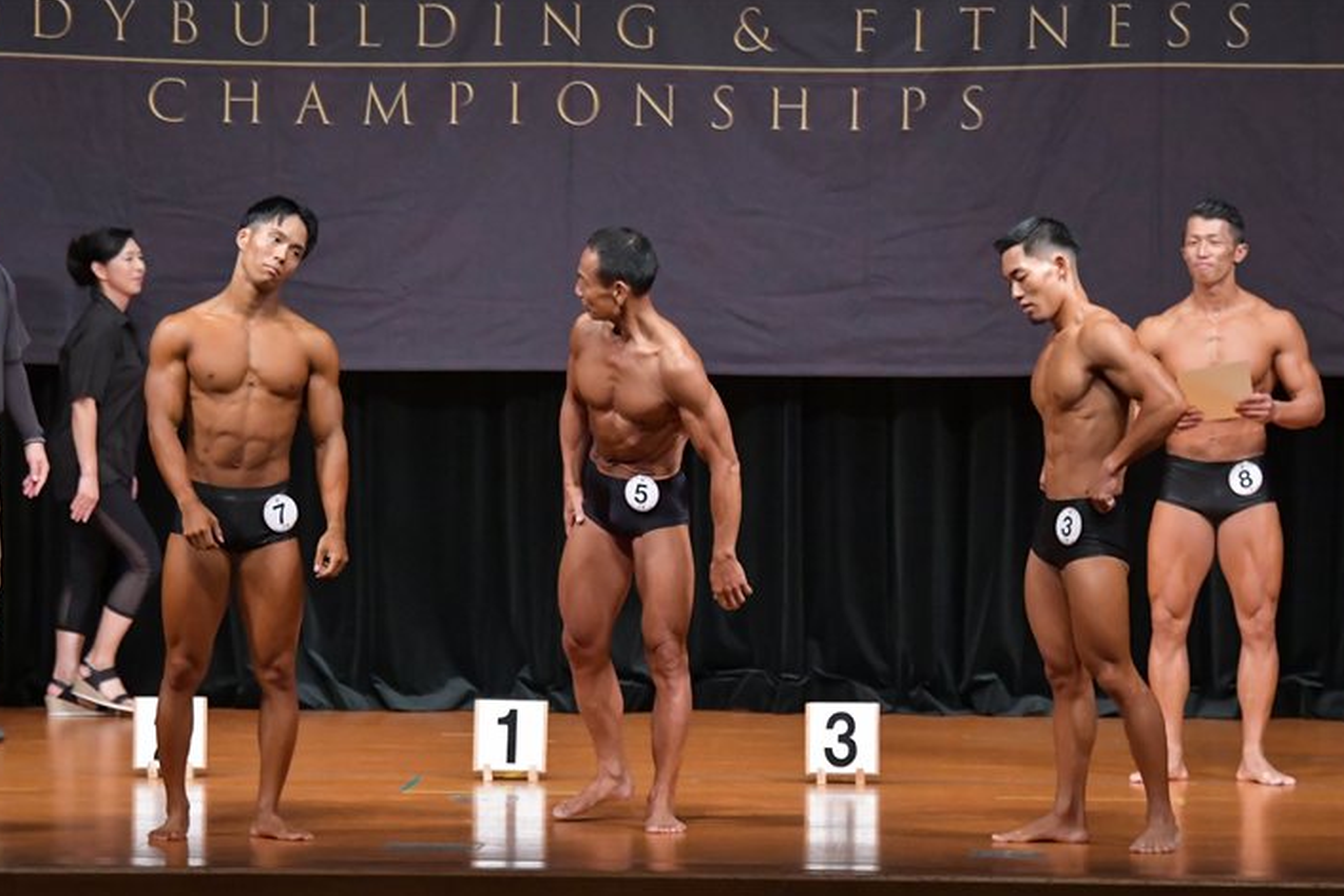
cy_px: 485
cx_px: 649
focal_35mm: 205
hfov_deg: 10.0
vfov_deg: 6.7
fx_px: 7651
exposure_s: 1/400
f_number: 5.6
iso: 6400
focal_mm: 125
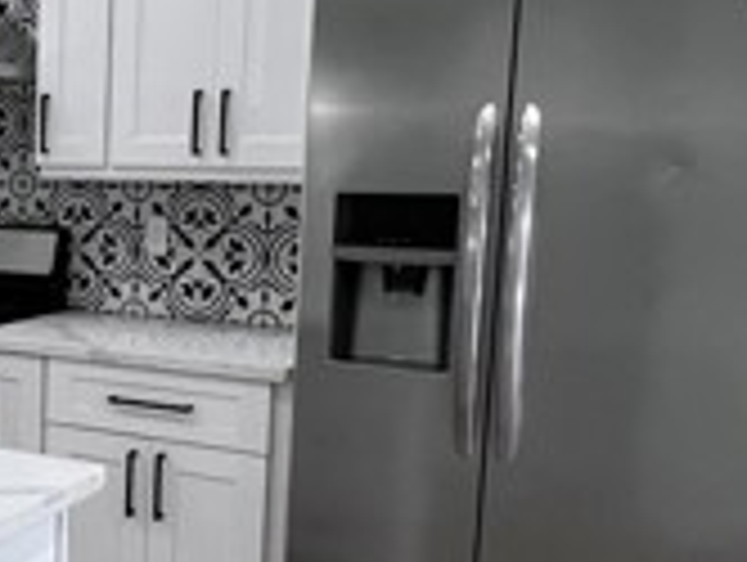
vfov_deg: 29.2
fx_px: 1081
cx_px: -130
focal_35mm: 50
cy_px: 310
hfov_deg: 32.2
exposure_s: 1/120
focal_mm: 1.57
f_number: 1.8
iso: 250
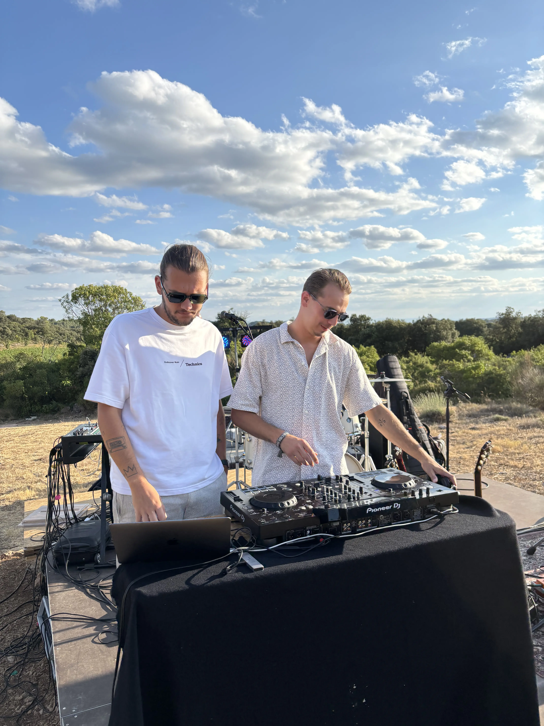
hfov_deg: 53.1
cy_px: 363
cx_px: 272
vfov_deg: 67.3
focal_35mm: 26
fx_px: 545
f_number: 1.6
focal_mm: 5.96
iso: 50
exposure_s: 1/2710
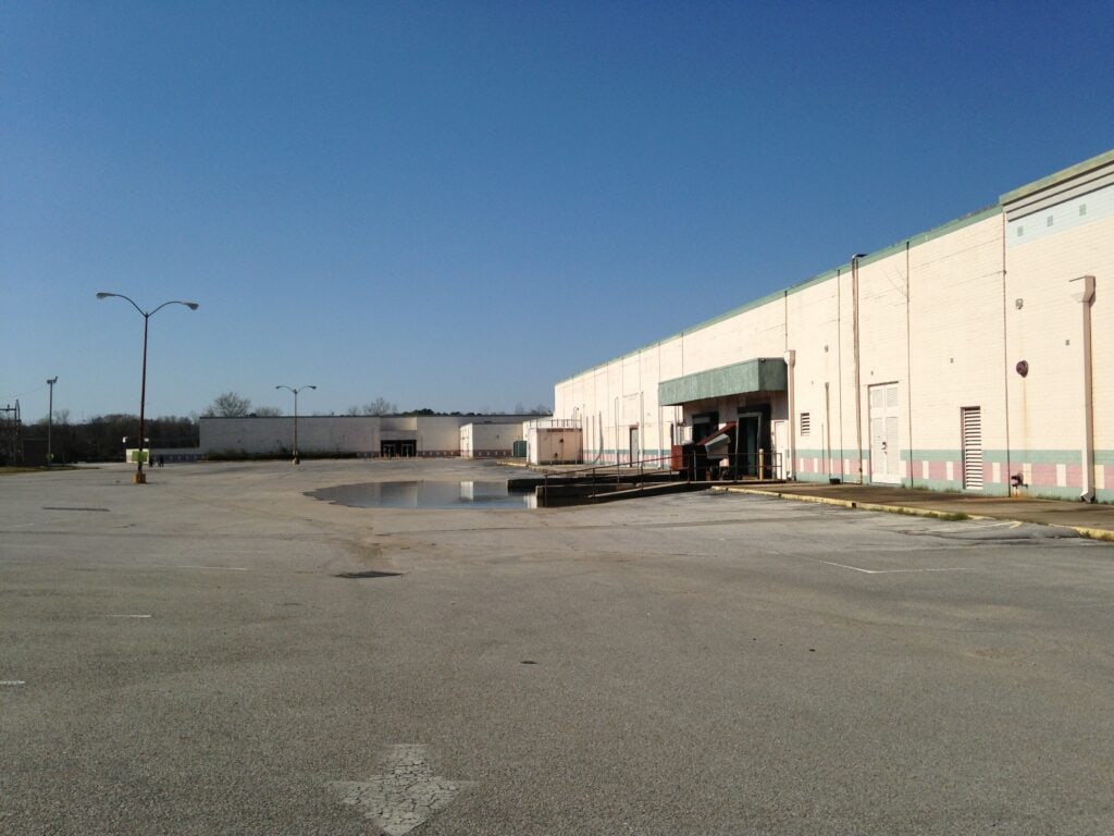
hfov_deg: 55.4
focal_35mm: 33
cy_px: 418
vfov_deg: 42.9
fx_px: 1062
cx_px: 557
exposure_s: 1/3390
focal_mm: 4.13
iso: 50
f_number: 2.4
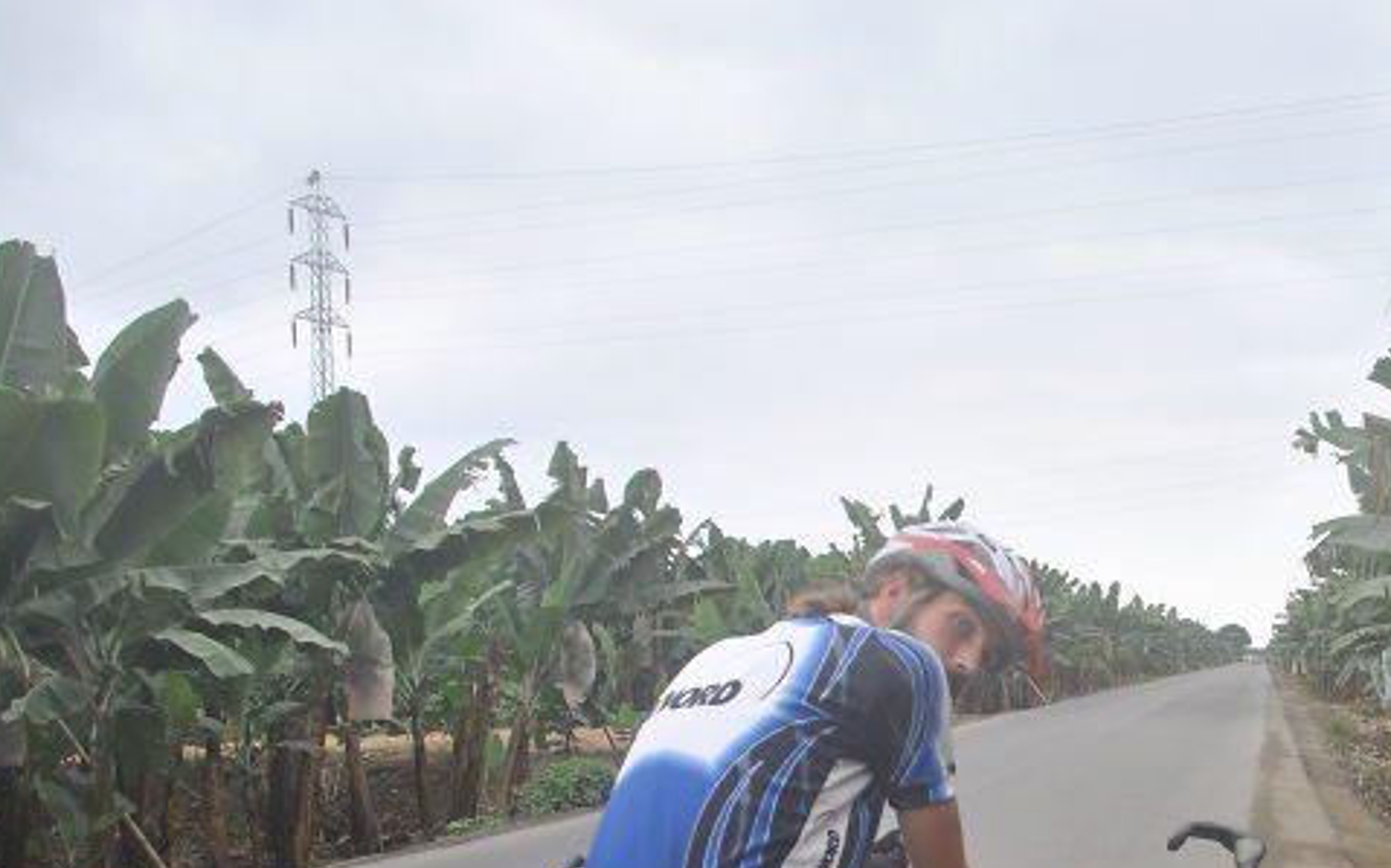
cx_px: 1167
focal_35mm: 45
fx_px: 1705
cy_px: 832
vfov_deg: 27.2
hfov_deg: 41.9
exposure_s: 1/160
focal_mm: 16
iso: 100
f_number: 5.6
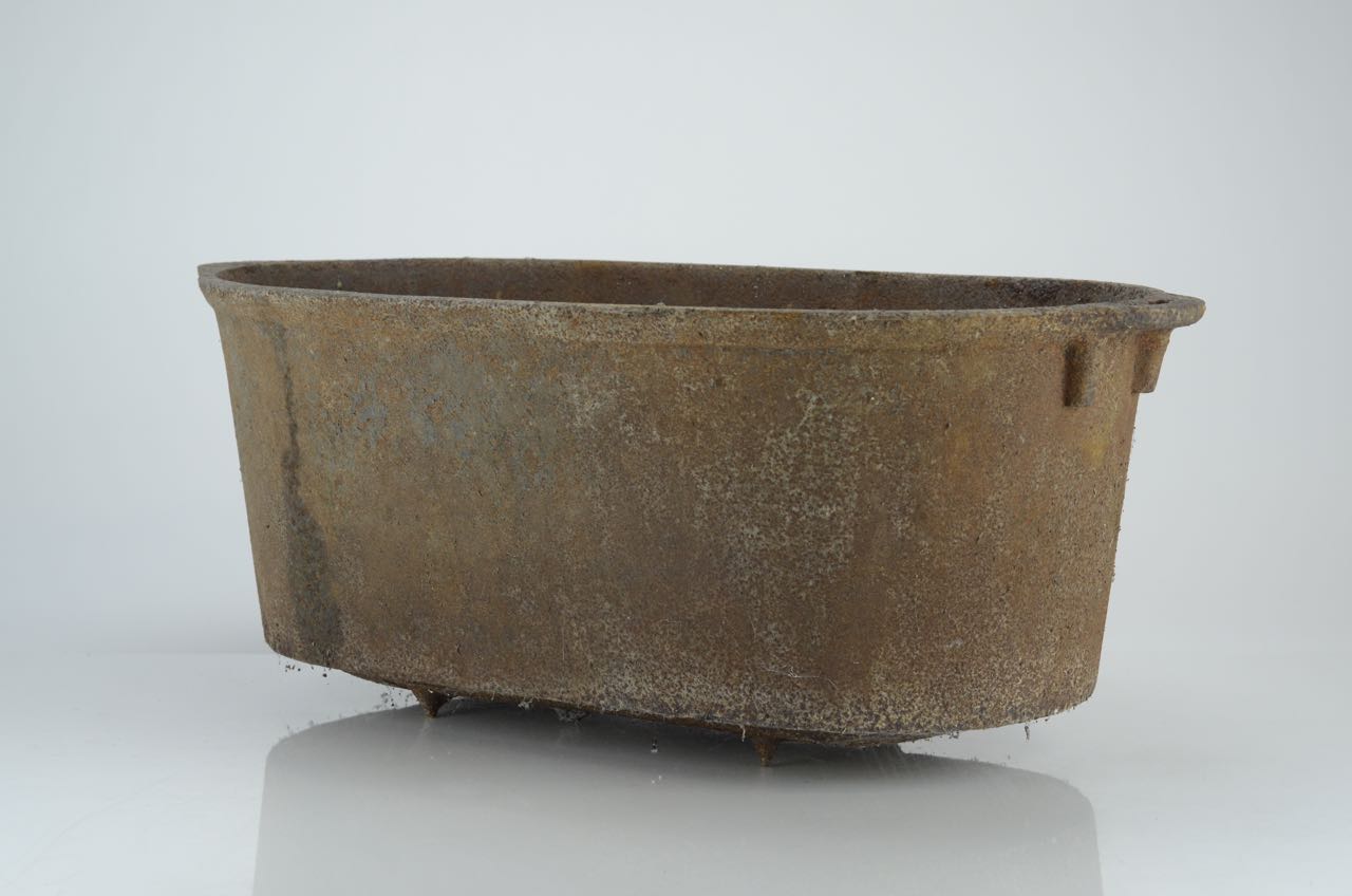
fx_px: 2811
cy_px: 448
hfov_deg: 27.0
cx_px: 676
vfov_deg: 18.1
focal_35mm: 75
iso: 500
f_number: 5.6
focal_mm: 50
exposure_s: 1/125
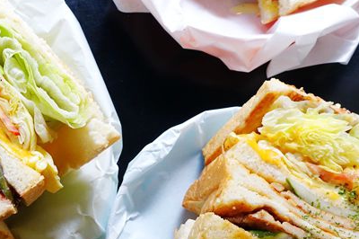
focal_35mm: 39
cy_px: 187
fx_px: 389
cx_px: 113
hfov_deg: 48.6
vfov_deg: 33.3
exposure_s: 1/50
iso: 800
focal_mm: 8.8
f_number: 5
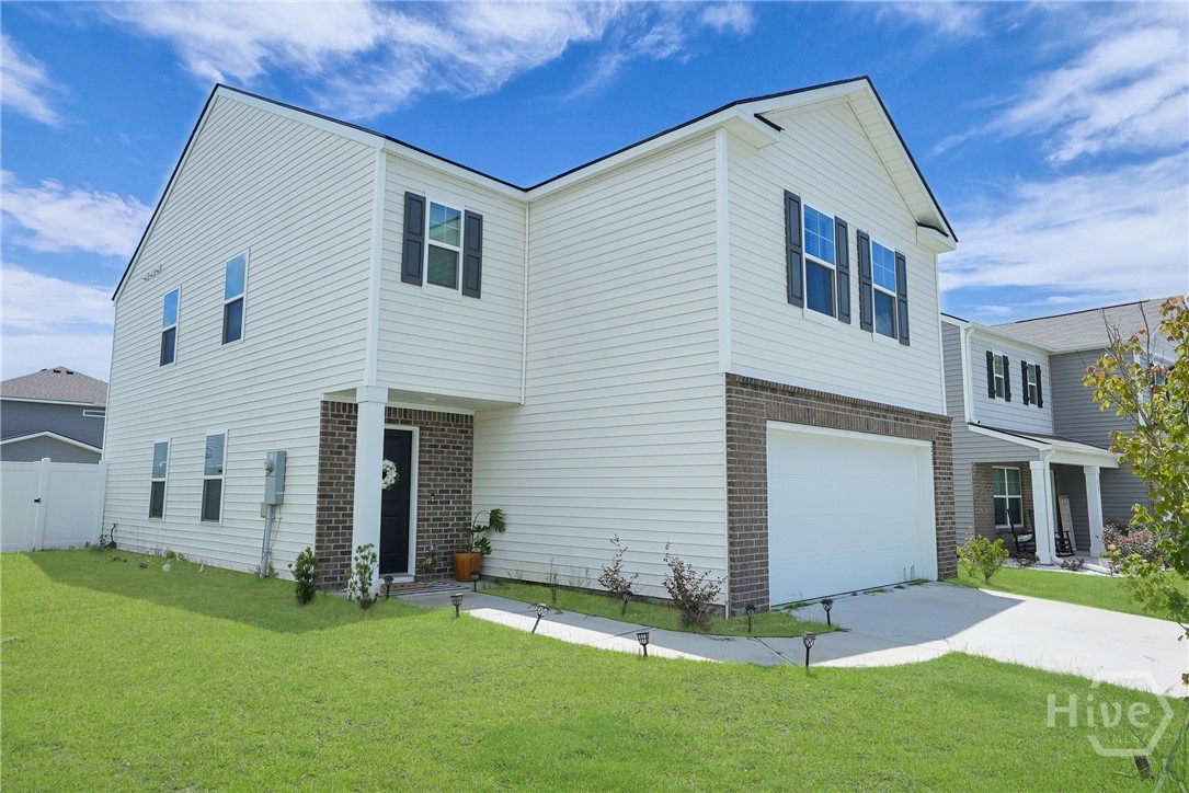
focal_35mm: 23
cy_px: 396
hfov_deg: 76.1
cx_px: 594
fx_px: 760
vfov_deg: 55.1
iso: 320
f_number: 10
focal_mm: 23
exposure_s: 1/400
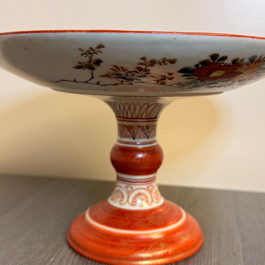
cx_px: 139
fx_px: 355
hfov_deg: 40.9
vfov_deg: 40.9
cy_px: 125
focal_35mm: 41
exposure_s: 1/120
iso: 200
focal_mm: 6.76
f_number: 1.78
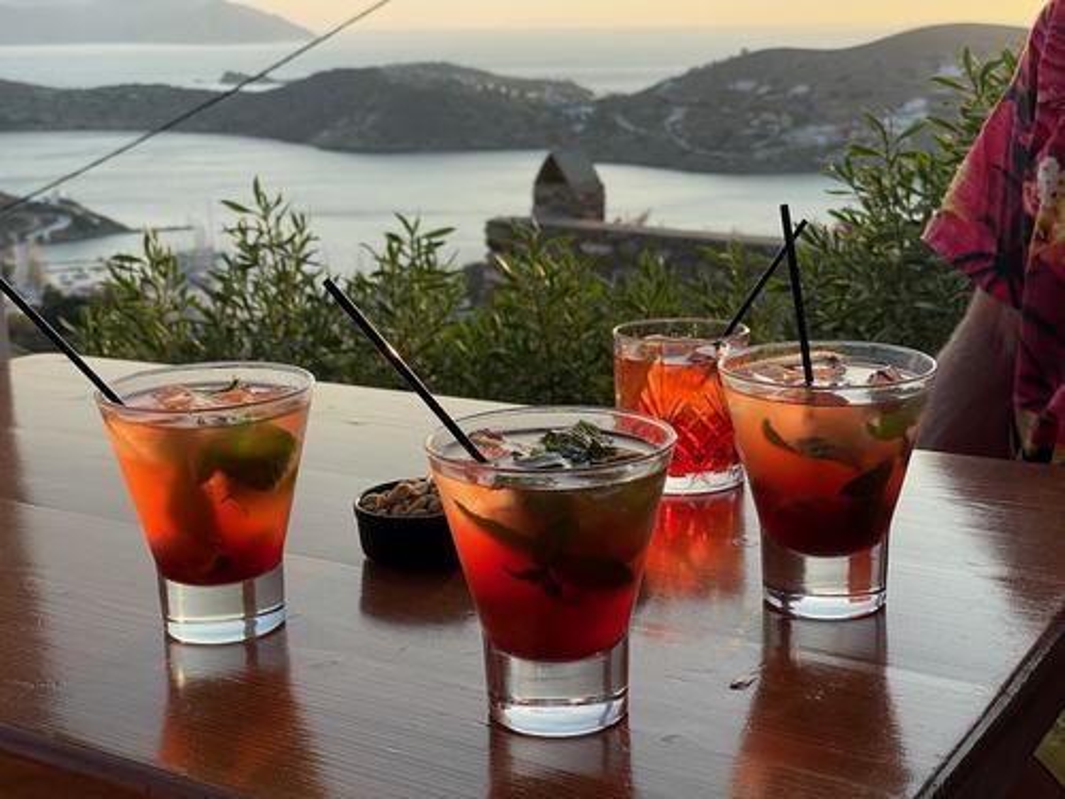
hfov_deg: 36.8
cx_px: 532
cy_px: 400
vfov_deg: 28.0
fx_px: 1600
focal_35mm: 52
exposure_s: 1/381
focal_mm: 6
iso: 25
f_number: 2
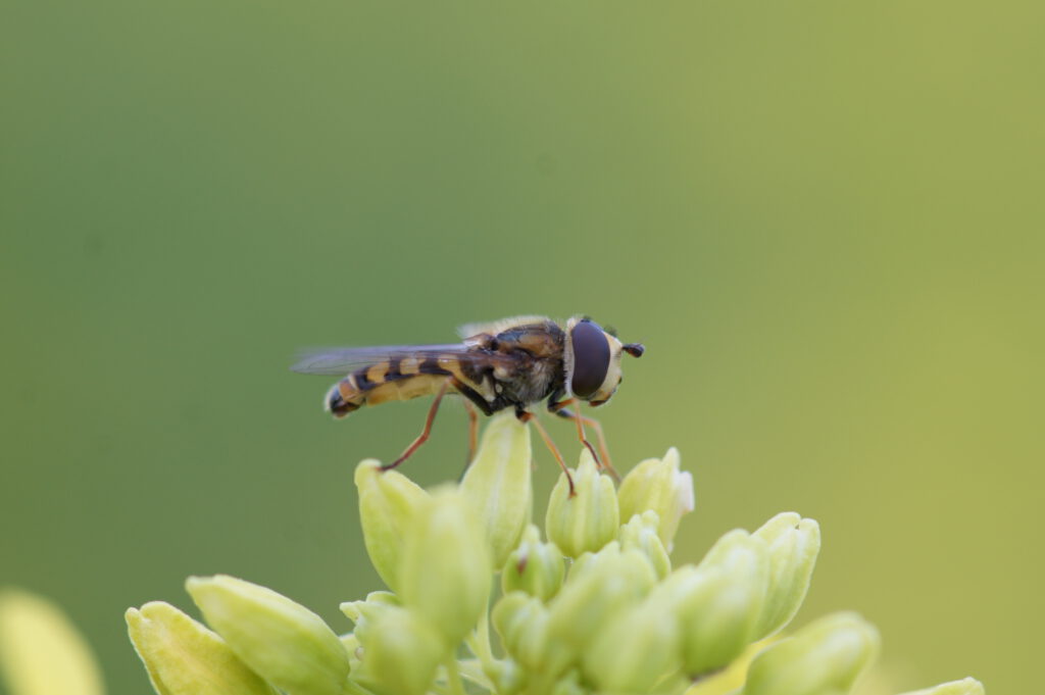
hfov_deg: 13.7
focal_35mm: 150
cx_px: 522
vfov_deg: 9.1
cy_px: 348
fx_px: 4351
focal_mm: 100
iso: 200
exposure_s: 1/200
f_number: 4.5
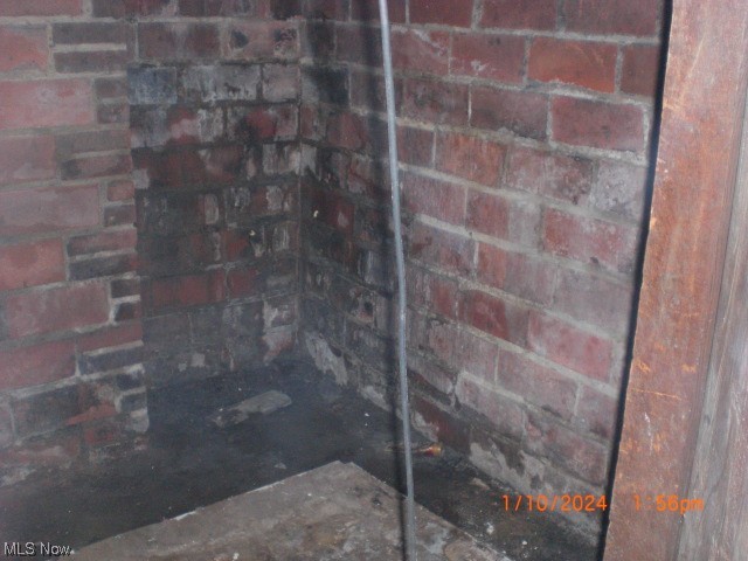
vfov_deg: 37.7
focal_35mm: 38
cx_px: 374
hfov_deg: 49.0
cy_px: 280
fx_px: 821
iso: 200
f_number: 3.1
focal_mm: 6.3
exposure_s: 1/60
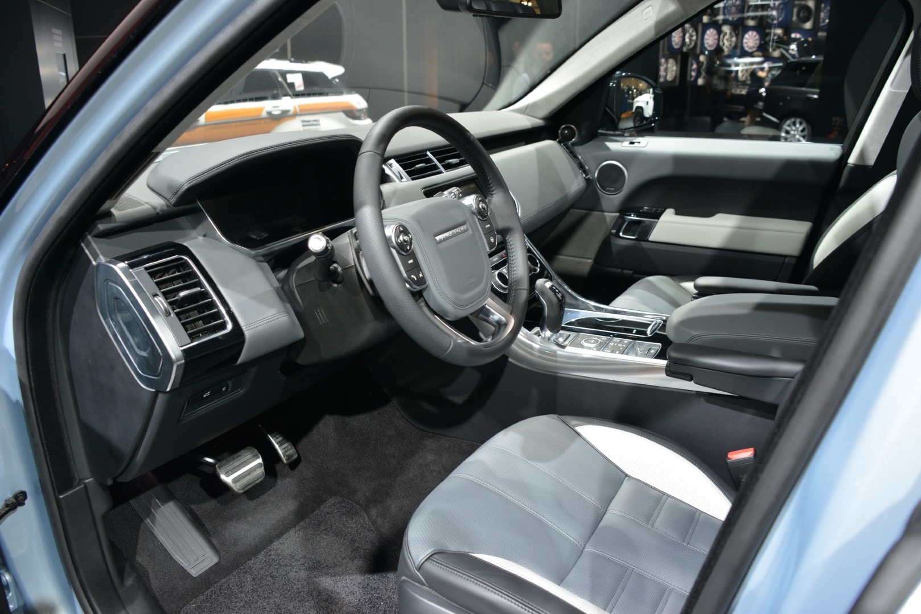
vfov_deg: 46.4
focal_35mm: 28
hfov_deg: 65.5
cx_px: 460
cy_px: 307
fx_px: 717
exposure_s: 1/80
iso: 1000
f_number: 6.3
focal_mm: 28
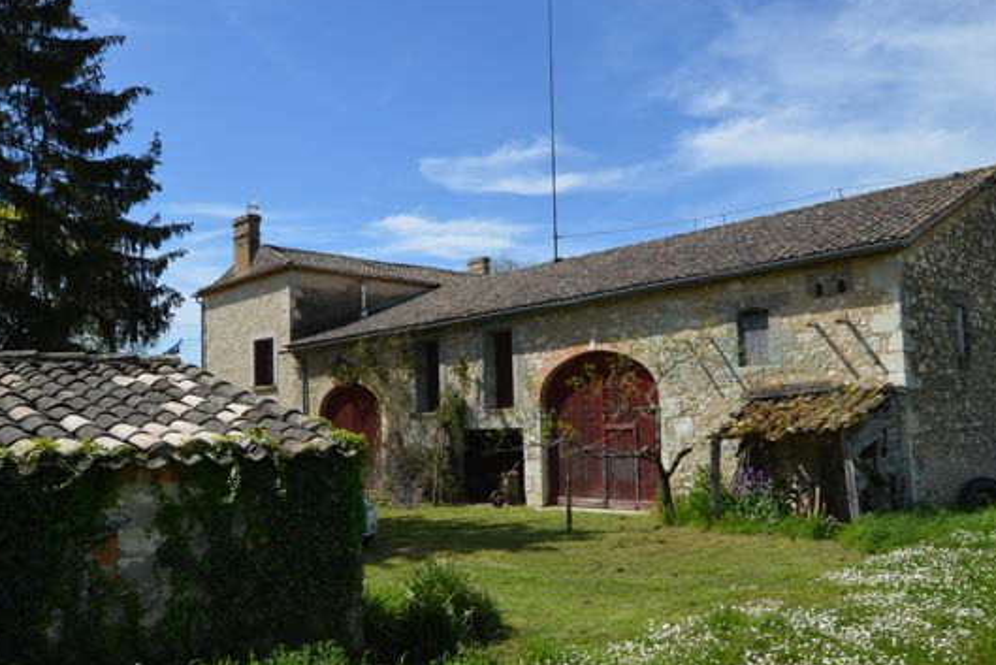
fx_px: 775
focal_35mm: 28
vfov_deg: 46.4
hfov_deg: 65.3
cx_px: 543
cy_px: 358
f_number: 8
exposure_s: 1/250
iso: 100
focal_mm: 14
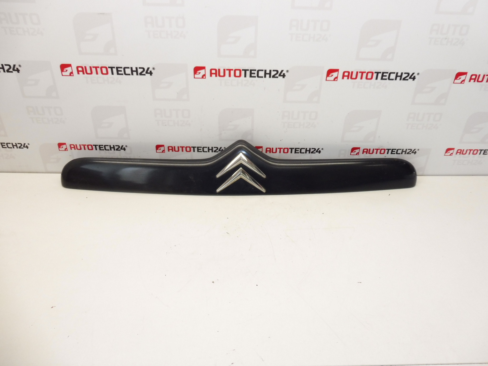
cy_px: 183
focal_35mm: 24
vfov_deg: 56.8
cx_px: 244
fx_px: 338
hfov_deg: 71.6
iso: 200
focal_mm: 4.3
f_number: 3.5
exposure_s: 1/100
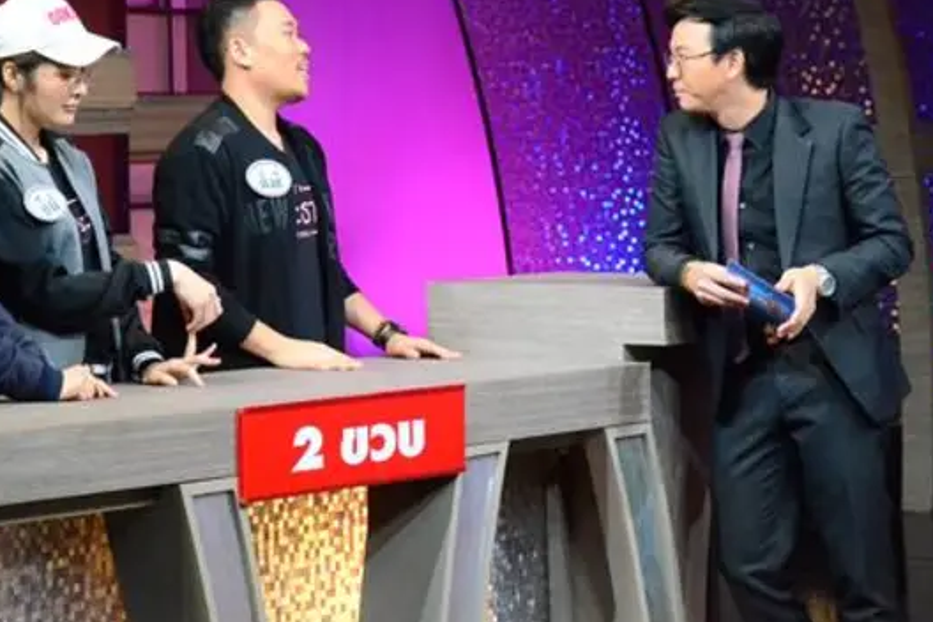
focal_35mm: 146
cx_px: 290
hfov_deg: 14.0
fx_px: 3784
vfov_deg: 9.4
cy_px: 205
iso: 6400
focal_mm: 66
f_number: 5.6
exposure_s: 1/500
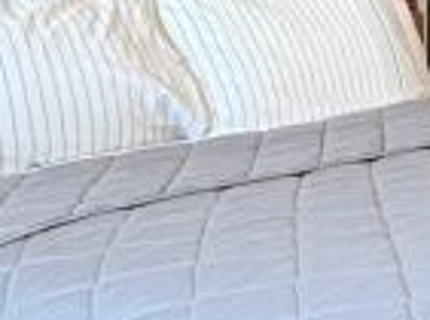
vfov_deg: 14.0
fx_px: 1264
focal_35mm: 102
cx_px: 561
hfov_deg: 18.0
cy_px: -73
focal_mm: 2.22
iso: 160
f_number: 2.2
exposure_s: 1/99
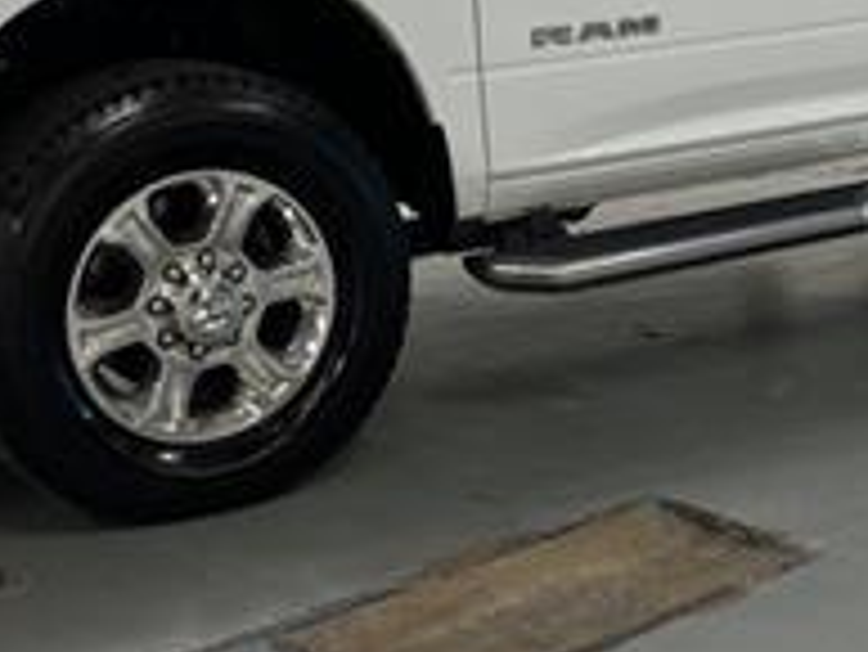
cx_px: 675
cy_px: 274
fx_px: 2158
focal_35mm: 86
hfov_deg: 22.5
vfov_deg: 17.2
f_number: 1.5
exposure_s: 1/60
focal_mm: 5.7
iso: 100
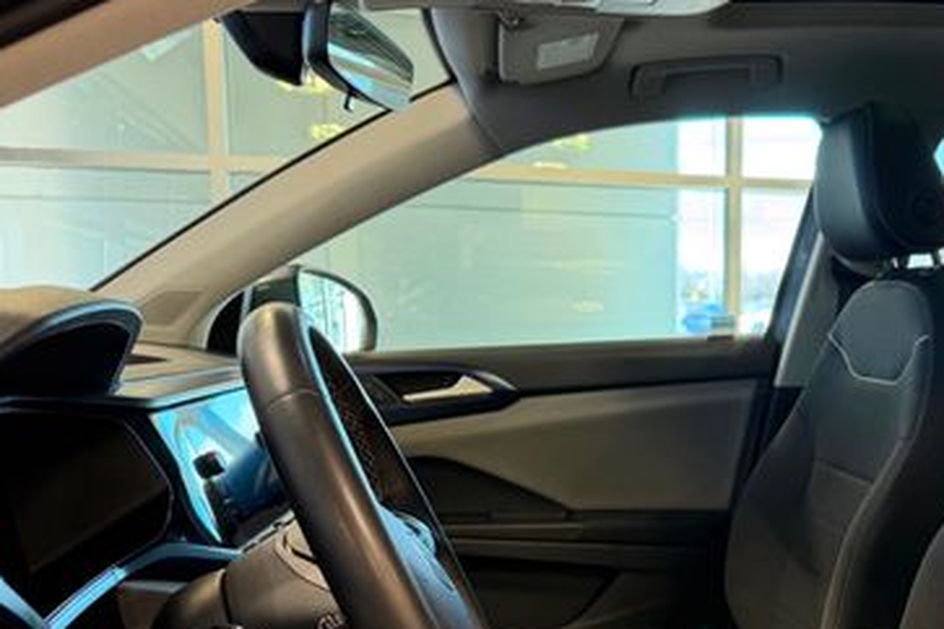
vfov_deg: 30.0
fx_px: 1154
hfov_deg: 42.9
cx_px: 728
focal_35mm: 44
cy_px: 478
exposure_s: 1/60
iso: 200
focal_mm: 6.76
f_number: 1.78
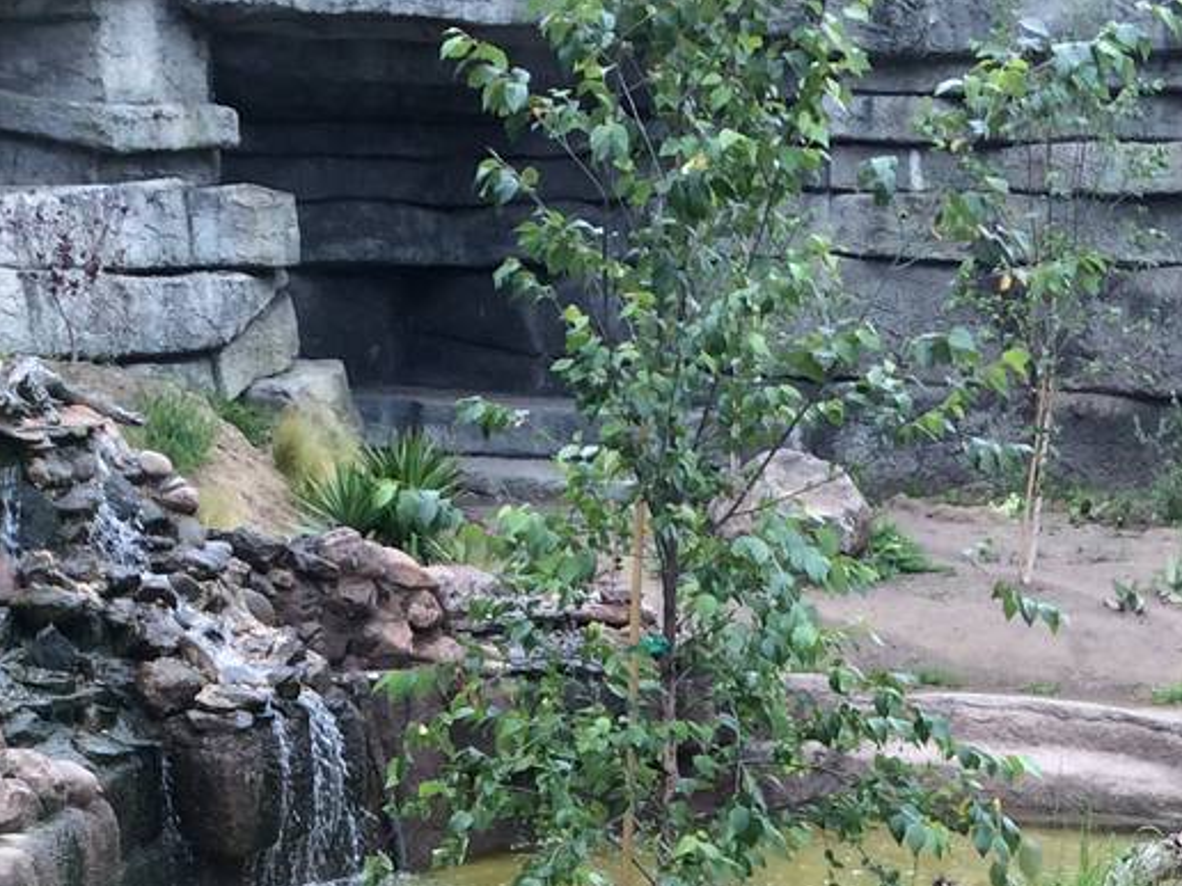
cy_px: 1323
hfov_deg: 21.8
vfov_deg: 15.2
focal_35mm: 90
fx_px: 3073
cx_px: 529
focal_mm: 4.15
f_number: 2.2
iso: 32
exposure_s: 1/181
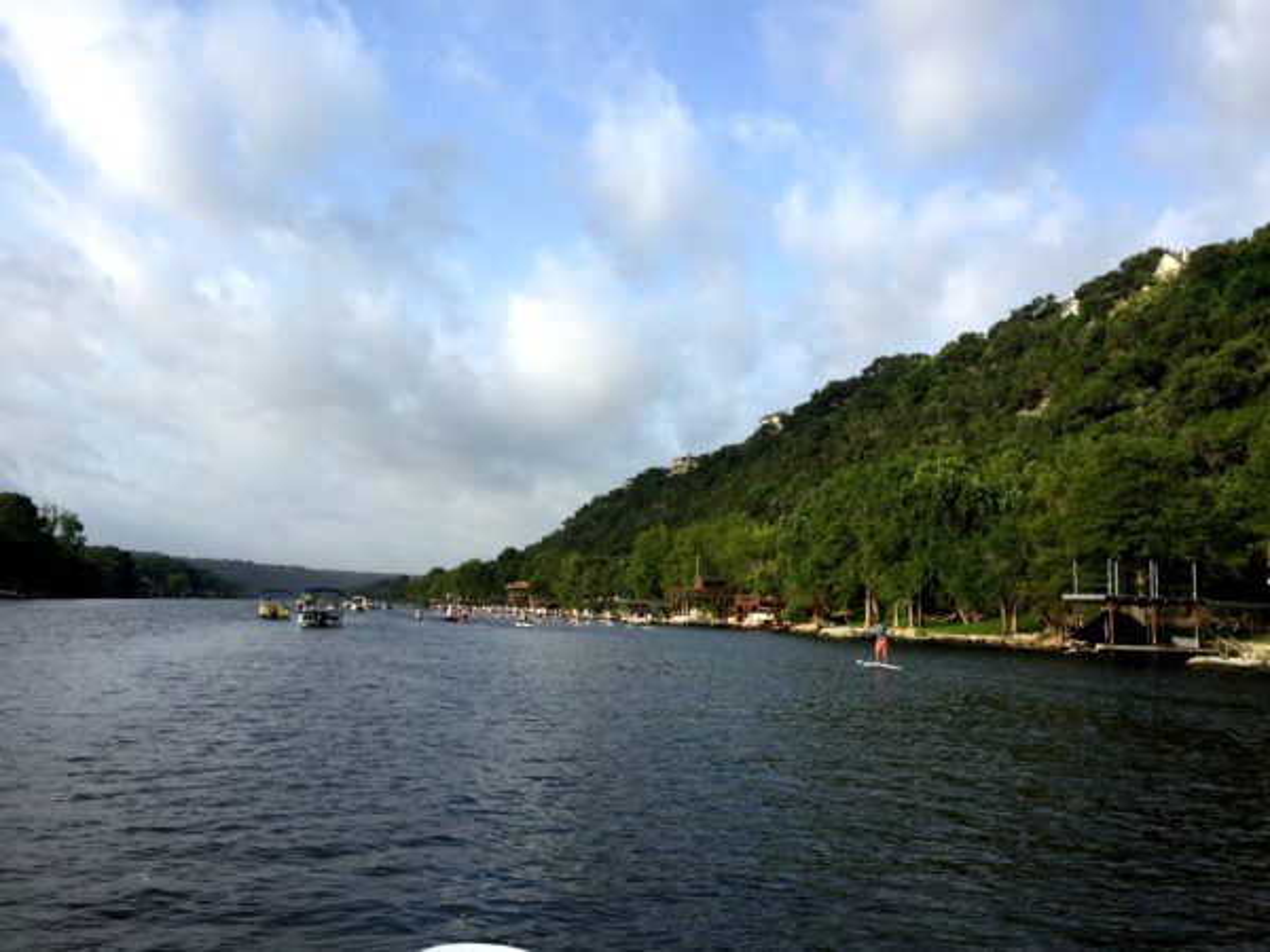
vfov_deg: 48.2
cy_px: 476
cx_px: 635
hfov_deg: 61.7
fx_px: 1064
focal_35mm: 29
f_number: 2.2
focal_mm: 4.15
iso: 32
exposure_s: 1/879
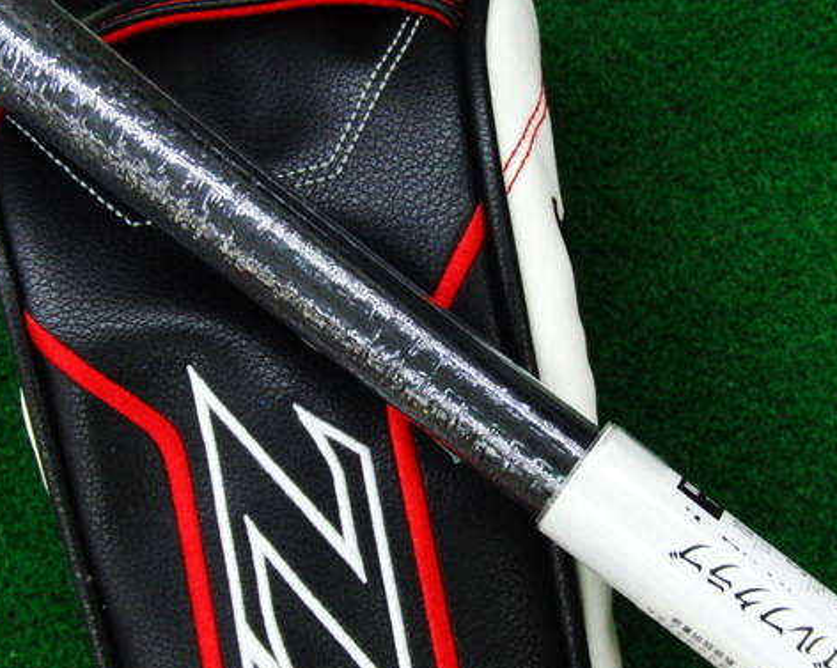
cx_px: 486
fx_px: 1213
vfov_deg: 30.8
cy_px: 383
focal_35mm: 49
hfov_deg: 38.0
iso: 400
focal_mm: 6.42
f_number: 3.6
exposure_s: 1/60
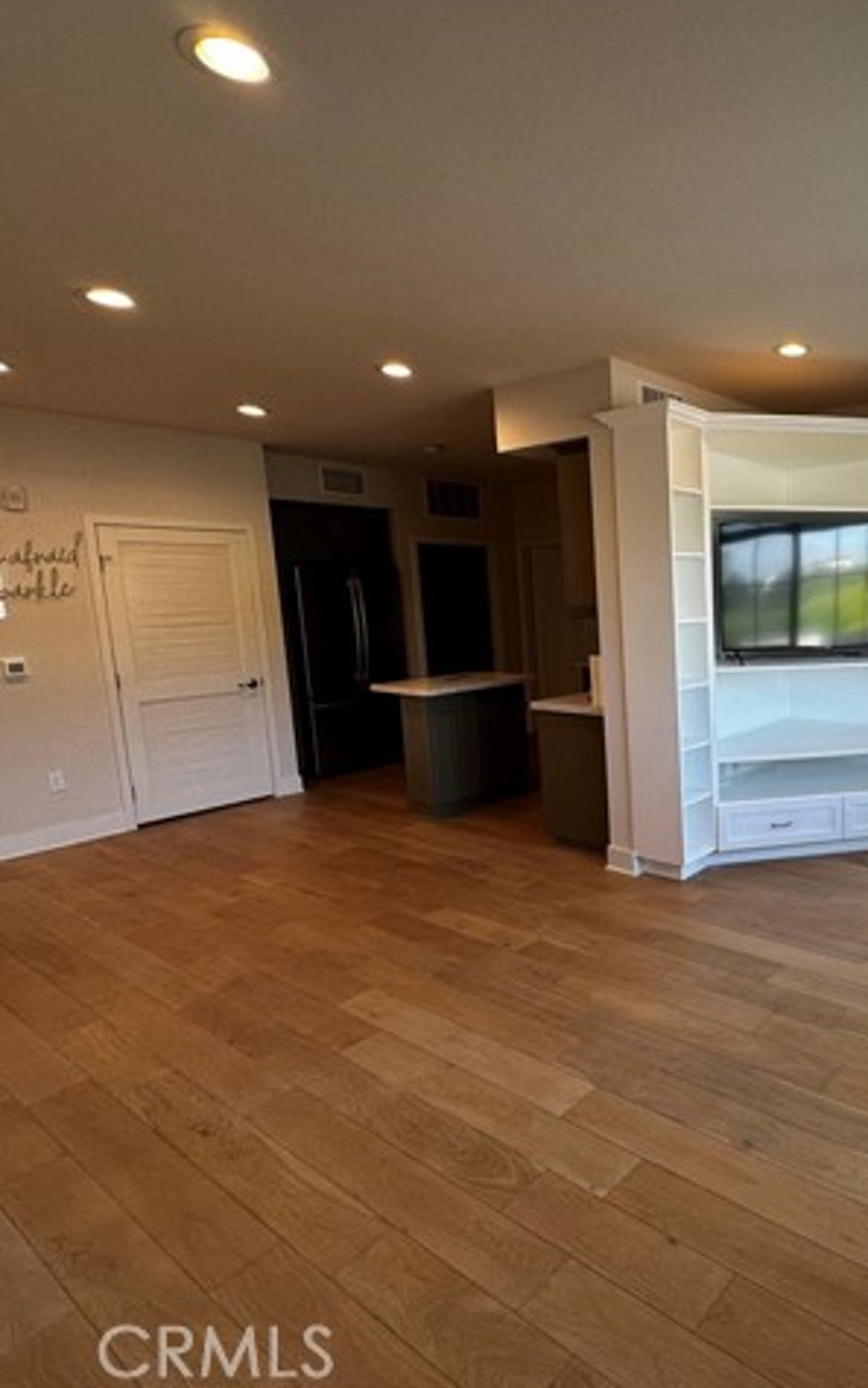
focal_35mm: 20
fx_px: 757
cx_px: 772
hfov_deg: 52.8
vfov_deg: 85.1
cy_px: 693
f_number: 2.2
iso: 100
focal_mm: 2.22
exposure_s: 1/120
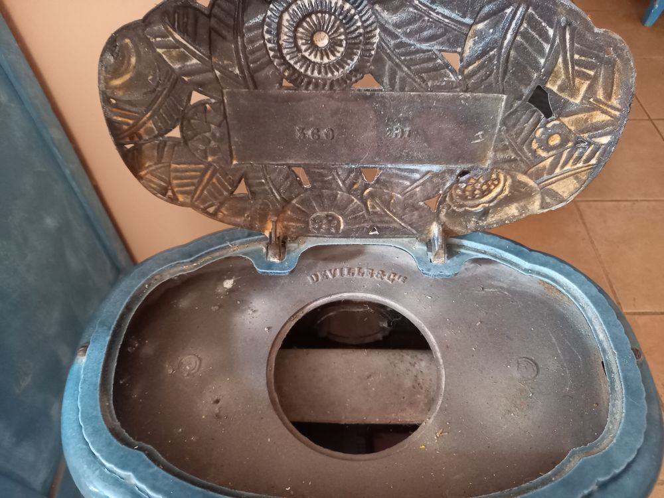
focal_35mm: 25
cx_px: 332
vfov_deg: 54.9
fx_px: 480
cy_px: 249
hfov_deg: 69.4
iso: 1000
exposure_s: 1/20
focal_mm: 4.65
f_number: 1.8
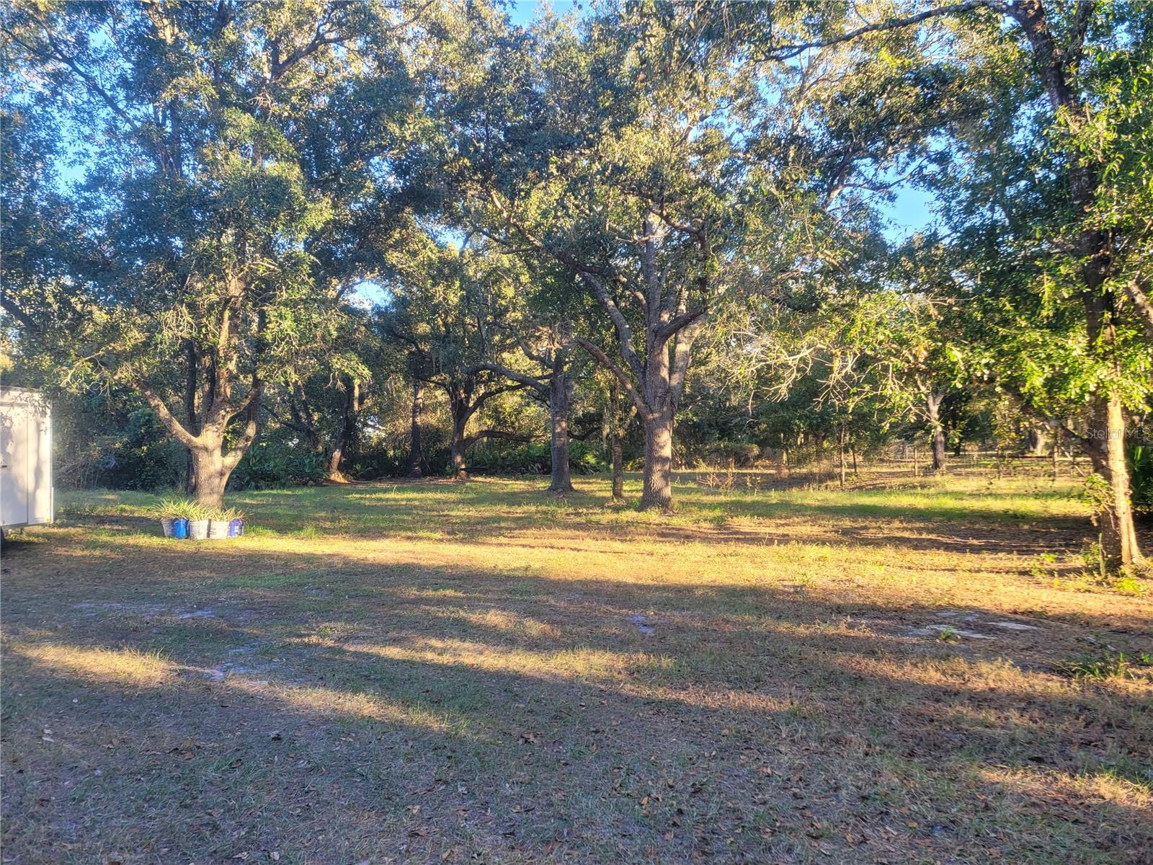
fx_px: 866
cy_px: 432
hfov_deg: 67.3
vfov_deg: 53.1
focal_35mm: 26
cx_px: 576
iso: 40
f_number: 1.8
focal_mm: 5.4
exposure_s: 1/173
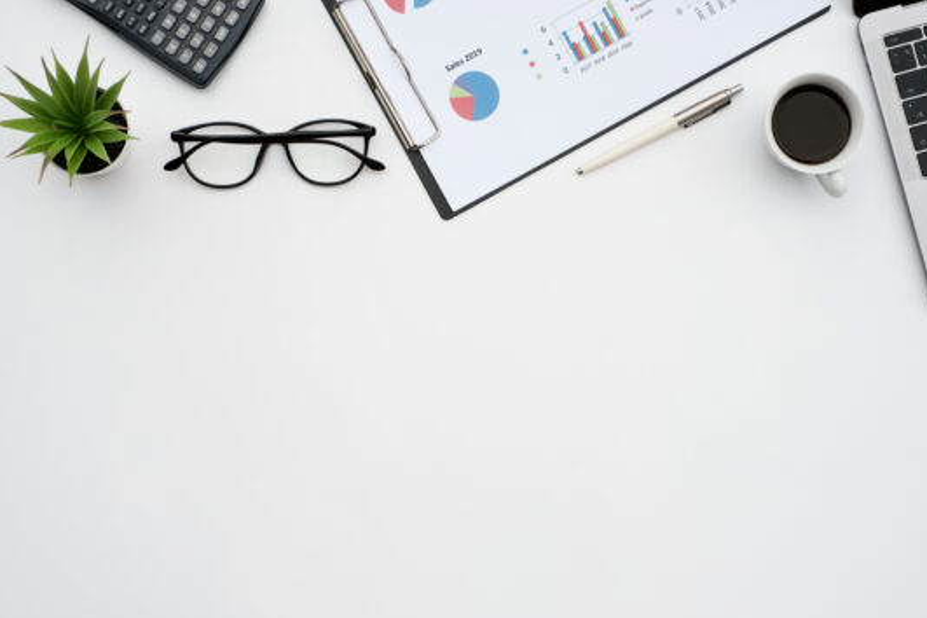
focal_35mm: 58
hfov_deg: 34.5
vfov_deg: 23.4
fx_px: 1493
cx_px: 477
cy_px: 310
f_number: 8
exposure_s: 1/105
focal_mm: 35
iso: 200
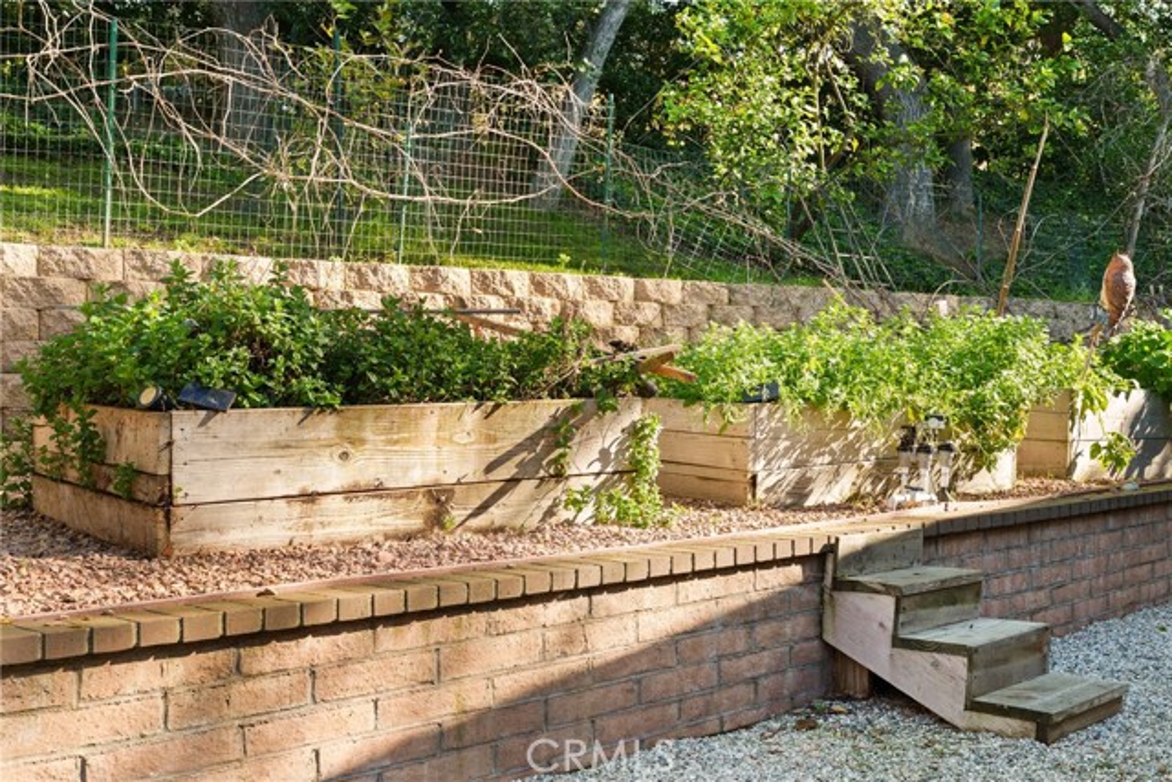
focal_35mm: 45
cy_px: 391
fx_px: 1465
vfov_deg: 29.9
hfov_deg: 43.6
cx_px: 586
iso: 80
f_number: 8
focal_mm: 45
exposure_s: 1/4
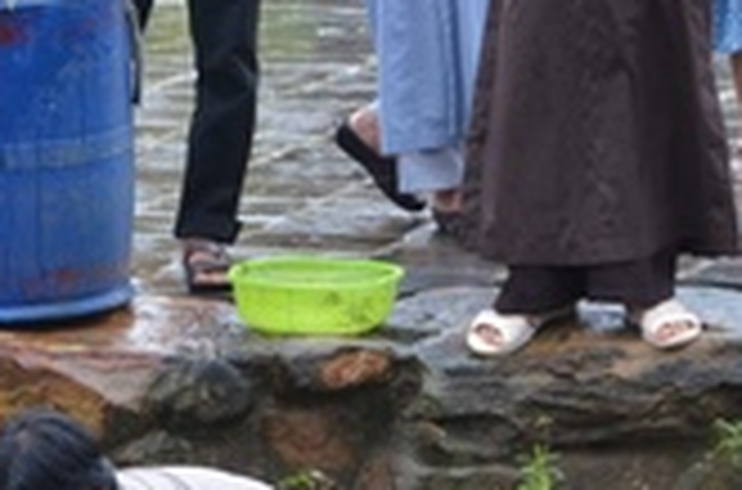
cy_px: 681
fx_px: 9742
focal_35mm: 474
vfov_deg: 2.9
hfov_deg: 4.4
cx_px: 117
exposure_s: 1/320
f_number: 9
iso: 1000
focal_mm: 80
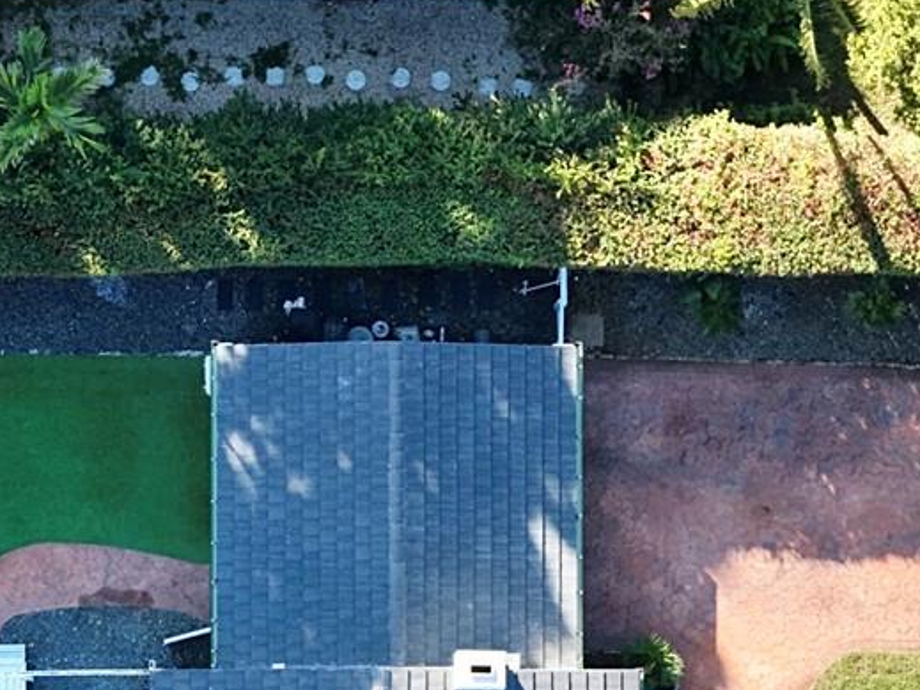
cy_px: 743
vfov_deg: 6.8
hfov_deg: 9.2
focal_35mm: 216
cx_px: 351
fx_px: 5739
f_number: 2.8
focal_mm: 19.35
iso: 320
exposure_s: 1/640
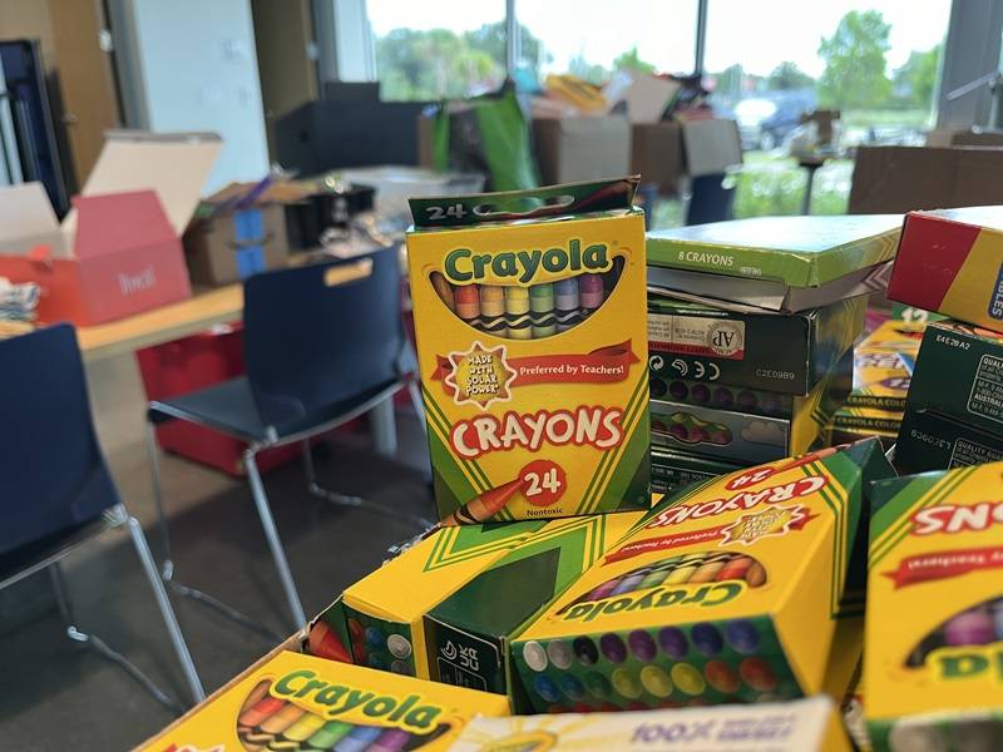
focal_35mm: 26
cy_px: 376
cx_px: 502
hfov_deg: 67.3
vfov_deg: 53.1
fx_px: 753
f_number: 1.6
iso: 80
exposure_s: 1/60
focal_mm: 5.1
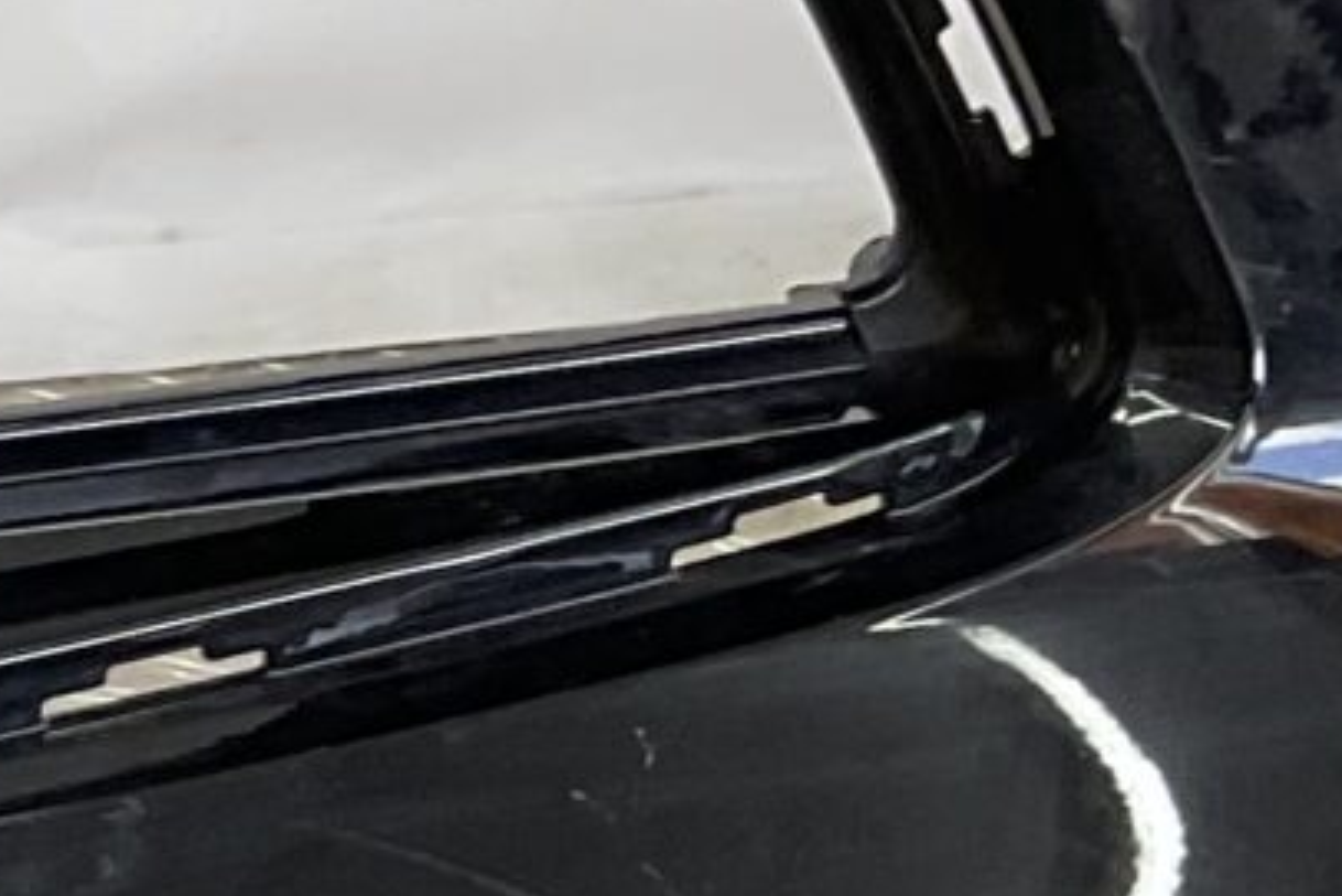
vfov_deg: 7.1
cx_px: -2006
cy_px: 1250
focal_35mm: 190
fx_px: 7085
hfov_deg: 9.5
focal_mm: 3
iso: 20
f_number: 1.8
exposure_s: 1/100
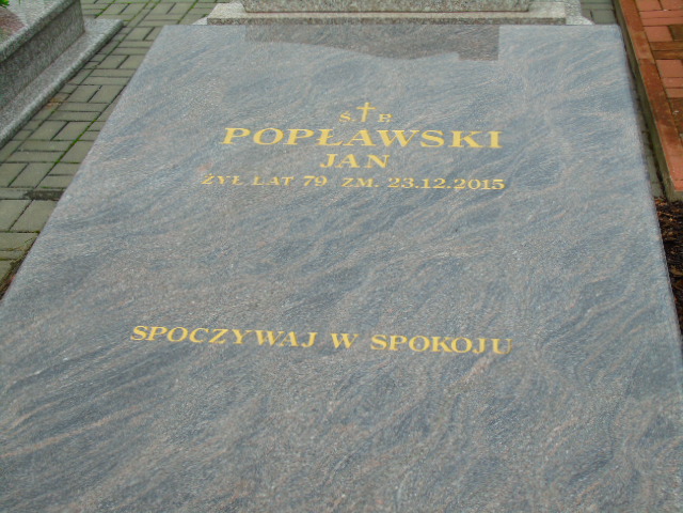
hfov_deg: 35.5
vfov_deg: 27.0
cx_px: 342
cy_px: 256
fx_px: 1065
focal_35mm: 54
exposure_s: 1/125
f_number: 4.3
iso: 80
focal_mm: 9.6
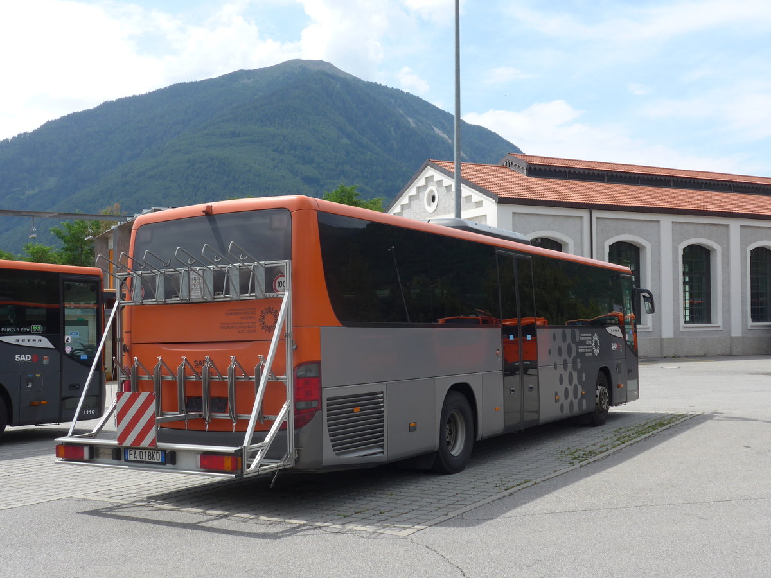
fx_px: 913
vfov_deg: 35.1
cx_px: 386
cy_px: 289
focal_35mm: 41
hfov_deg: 45.8
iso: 80
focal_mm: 8.4
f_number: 2.8
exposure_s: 1/1300
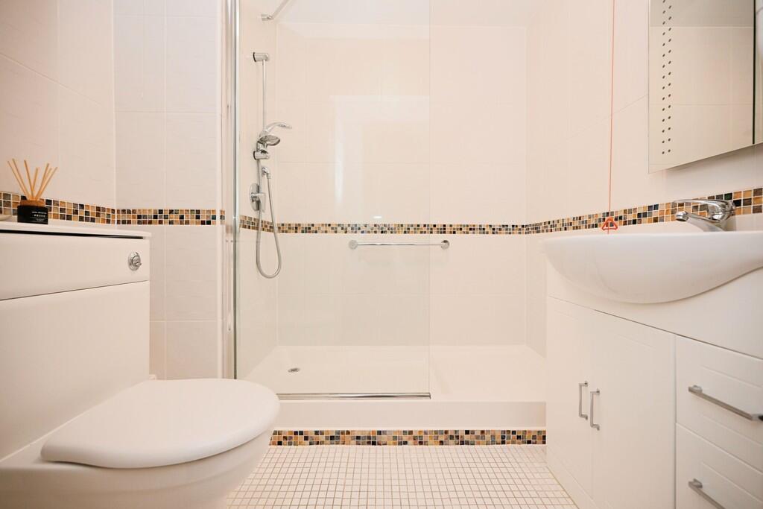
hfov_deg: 104.2
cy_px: 254
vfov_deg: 81.2
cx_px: 382
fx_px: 297
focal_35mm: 14
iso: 800
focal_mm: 14
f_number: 4
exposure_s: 1/60
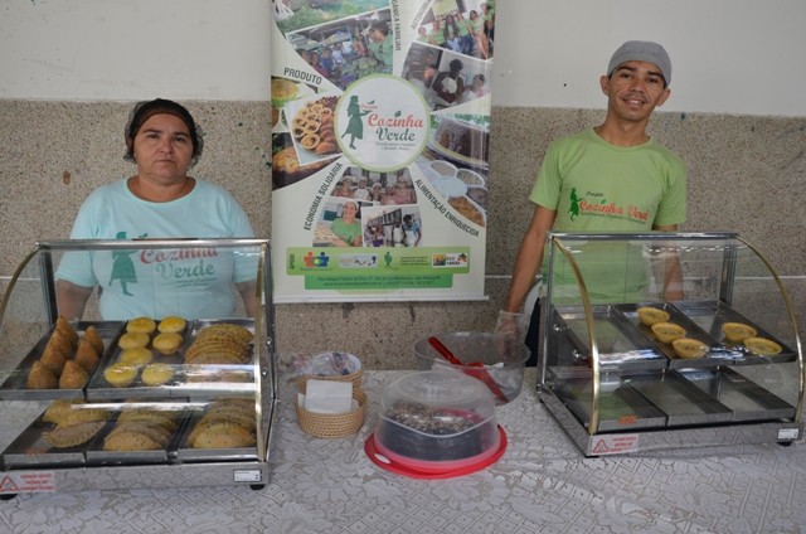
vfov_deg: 47.7
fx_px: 603
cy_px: 267
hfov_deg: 67.5
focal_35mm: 27
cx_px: 403
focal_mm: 18
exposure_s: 1/125
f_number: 5.6
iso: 400
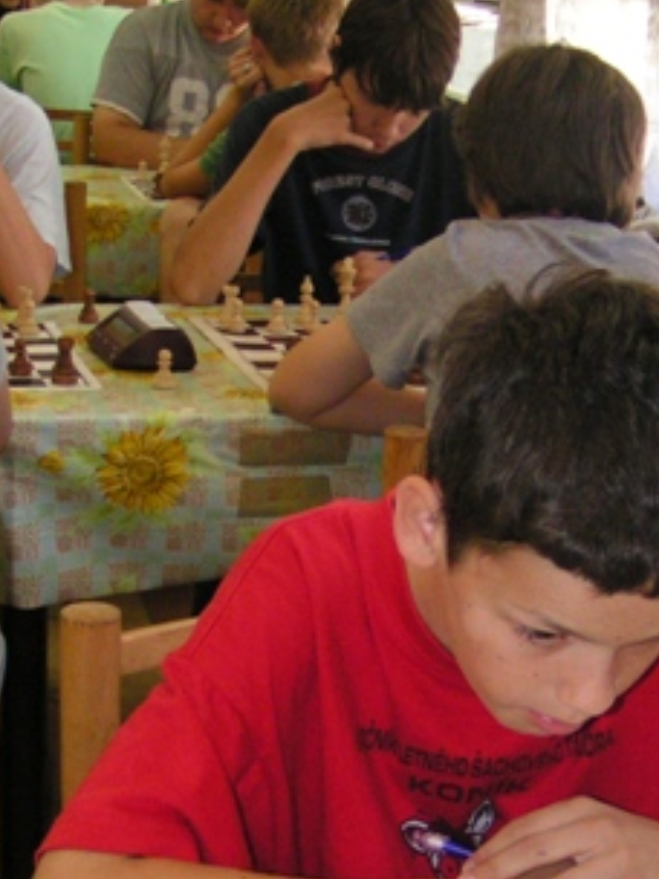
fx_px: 2031
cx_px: 445
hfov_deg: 18.4
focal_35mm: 80
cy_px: 653
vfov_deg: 24.2
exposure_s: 1/40
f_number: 2.8
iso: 200
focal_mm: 5.8
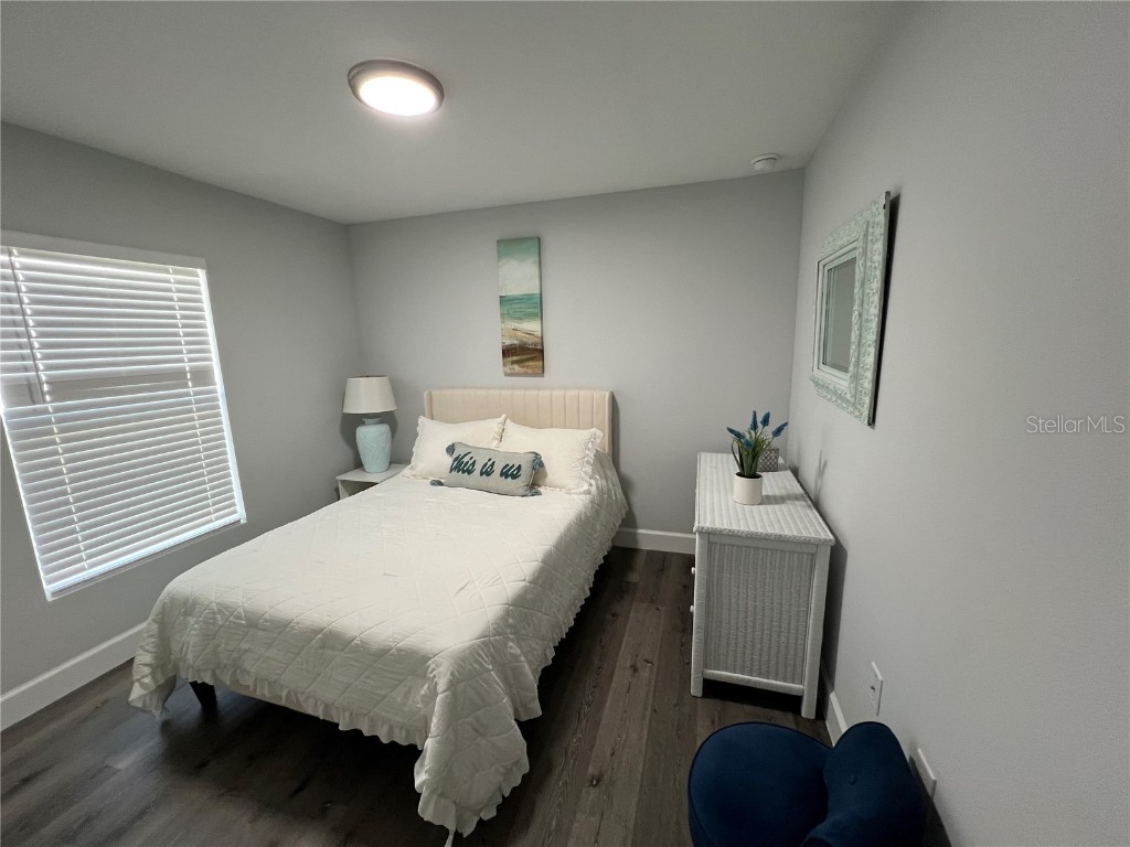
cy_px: 424
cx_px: 565
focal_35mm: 13
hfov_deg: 106.2
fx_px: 424
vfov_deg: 89.9
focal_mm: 1.57
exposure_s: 1/60
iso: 125
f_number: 1.8
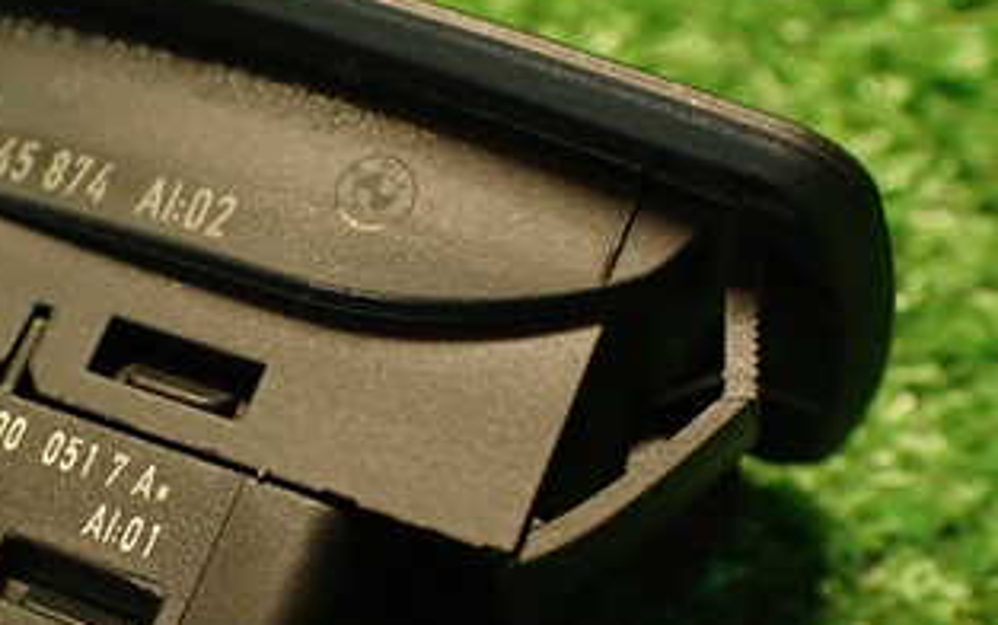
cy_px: 367
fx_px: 1769
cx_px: 220
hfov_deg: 30.8
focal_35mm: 65
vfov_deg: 20.0
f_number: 2.4
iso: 640
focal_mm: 5.79
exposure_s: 1/30
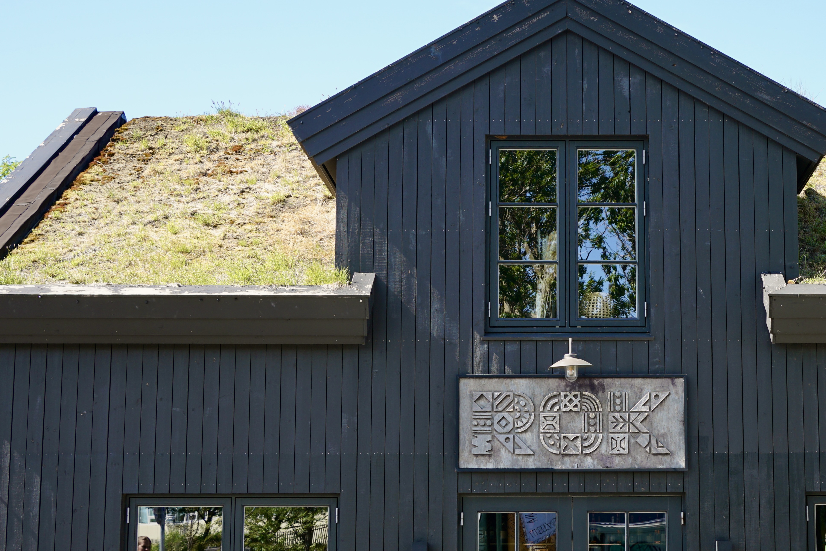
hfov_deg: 31.1
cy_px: 348
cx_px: 568
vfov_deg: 21.2
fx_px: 1469
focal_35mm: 64
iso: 100
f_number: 7.1
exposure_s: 1/100
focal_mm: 35
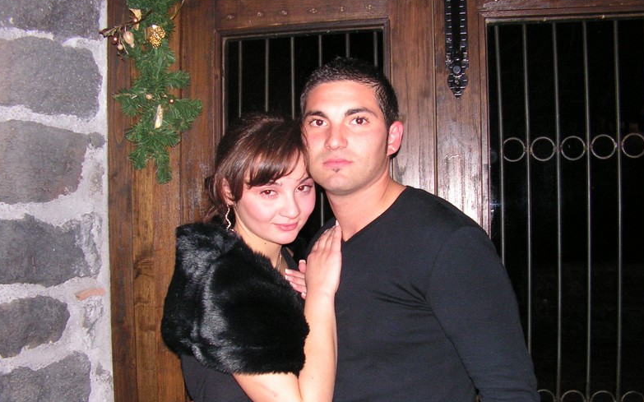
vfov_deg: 32.7
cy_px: 234
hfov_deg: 50.4
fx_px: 684
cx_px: 327
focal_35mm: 39
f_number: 3.2
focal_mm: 6
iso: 200
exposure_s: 1/40
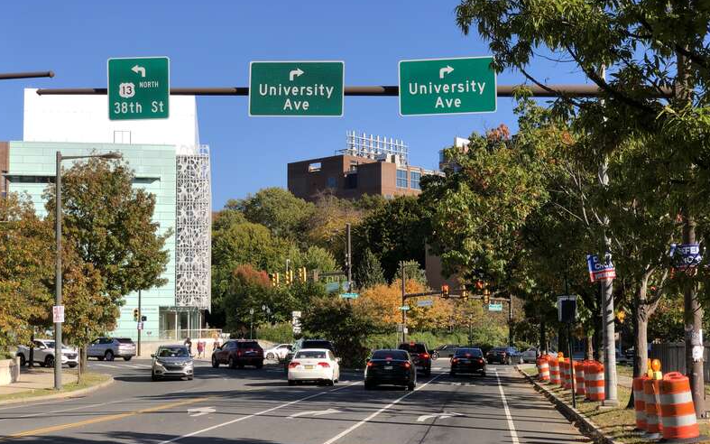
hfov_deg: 36.3
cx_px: 353
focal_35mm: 56
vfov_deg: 23.1
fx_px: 1084
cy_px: 261
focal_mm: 6
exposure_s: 1/631
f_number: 2.4
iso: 16
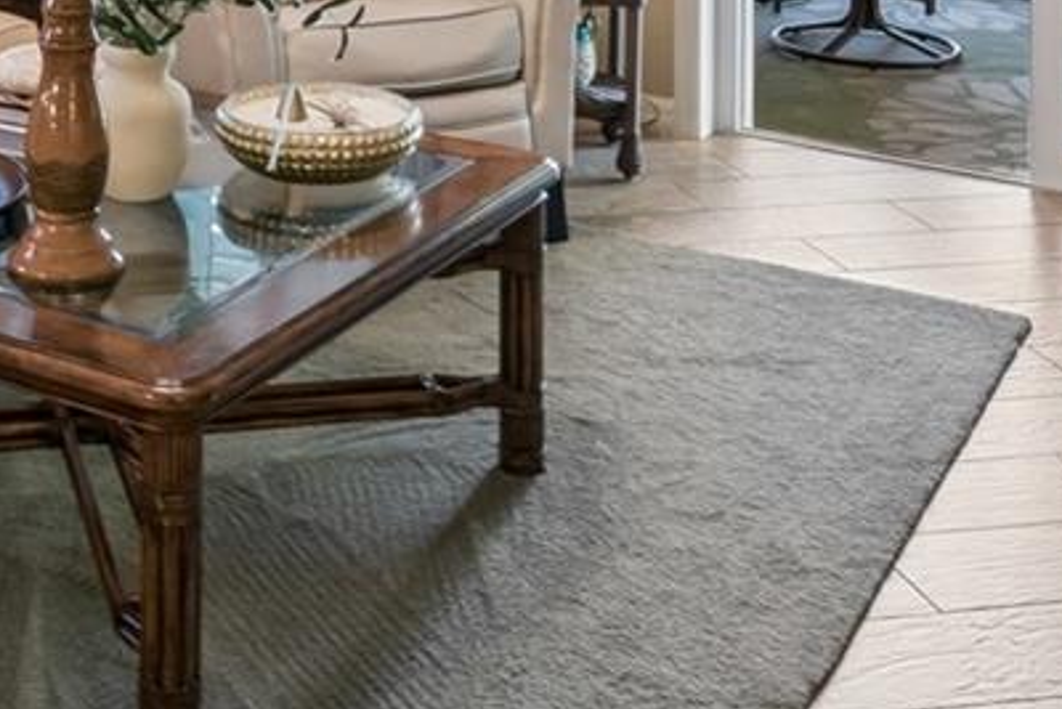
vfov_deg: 19.5
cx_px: 207
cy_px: -374
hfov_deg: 32.4
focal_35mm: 60
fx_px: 1771
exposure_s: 1/13
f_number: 7.1
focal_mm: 10
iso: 100
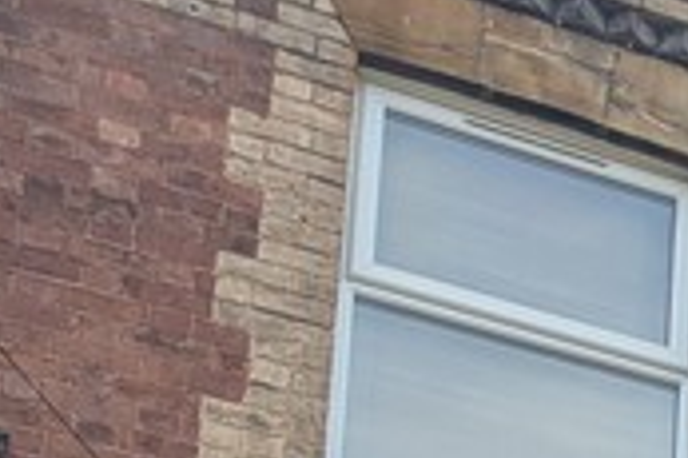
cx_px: 1682
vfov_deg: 7.8
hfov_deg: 11.1
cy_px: 1324
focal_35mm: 154
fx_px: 2940
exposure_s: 1/1449
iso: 47
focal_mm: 5.43
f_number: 1.89
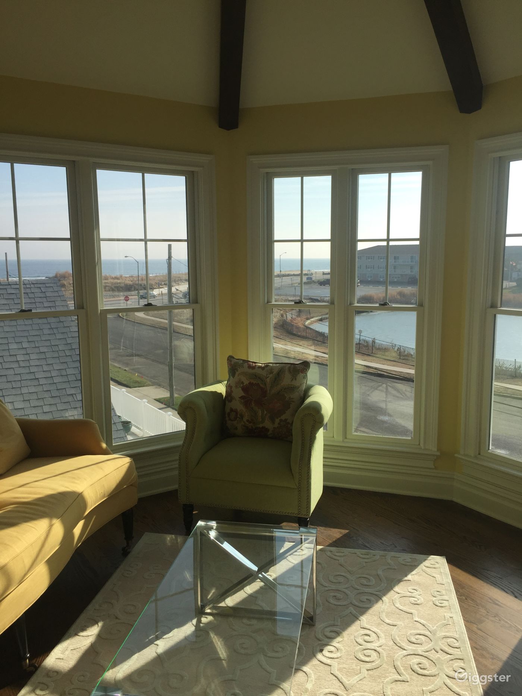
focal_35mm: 29
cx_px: 261
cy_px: 348
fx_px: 583
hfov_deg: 48.2
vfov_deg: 61.7
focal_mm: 4.15
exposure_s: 1/1721
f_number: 2.2
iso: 32
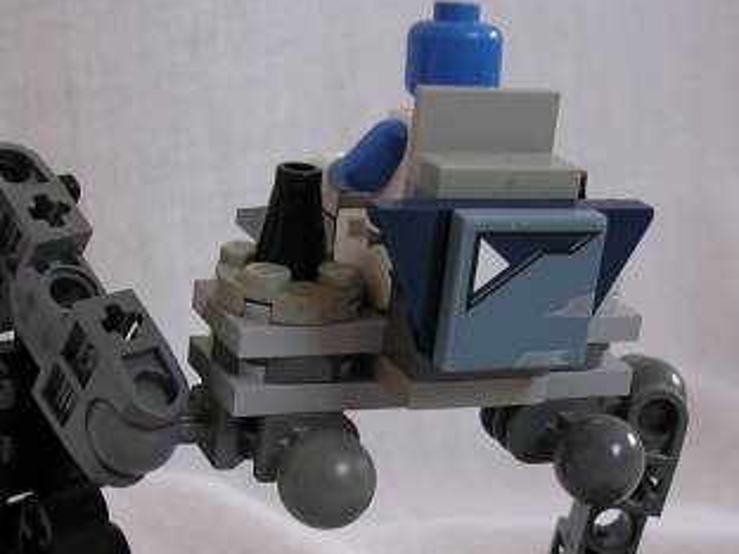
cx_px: 360
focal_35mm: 78
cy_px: 469
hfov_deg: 25.0
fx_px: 1665
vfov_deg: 18.7
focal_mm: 5.8
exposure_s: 1/34.5
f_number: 2.8
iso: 100
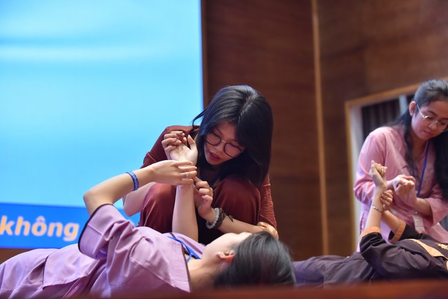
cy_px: 150
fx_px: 933
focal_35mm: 75
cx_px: 224
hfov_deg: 27.0
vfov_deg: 18.2
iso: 1250
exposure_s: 1/200
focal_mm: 75
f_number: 2.8
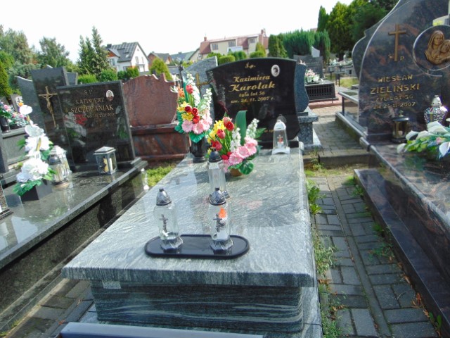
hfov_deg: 69.4
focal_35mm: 25
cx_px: 225
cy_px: 169
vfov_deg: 54.9
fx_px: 325
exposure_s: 1/500
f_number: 3
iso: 80
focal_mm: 4.5
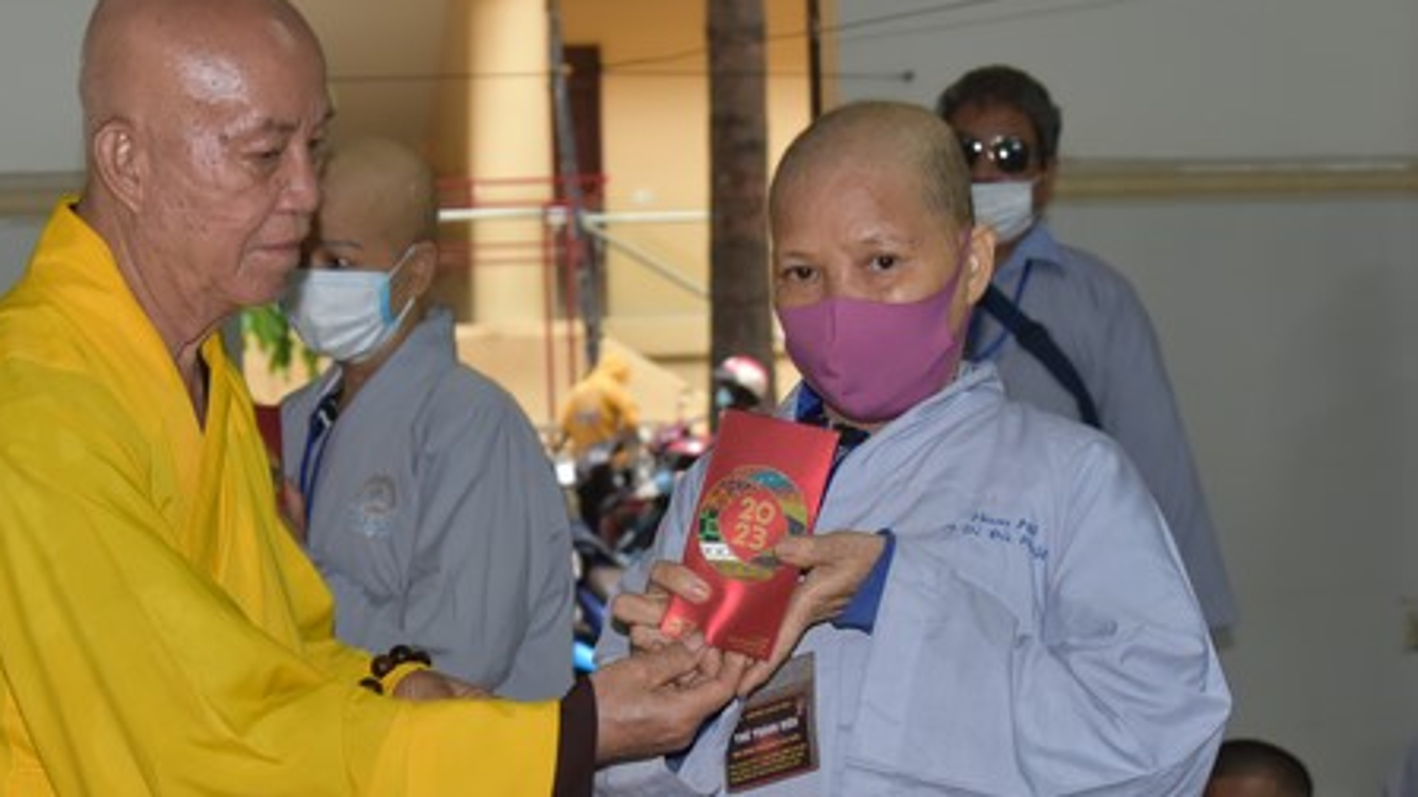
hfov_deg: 27.7
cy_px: 421
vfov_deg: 15.9
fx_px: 2858
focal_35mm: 76
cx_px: 481
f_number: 5.6
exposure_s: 1/60
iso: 1600
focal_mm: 50
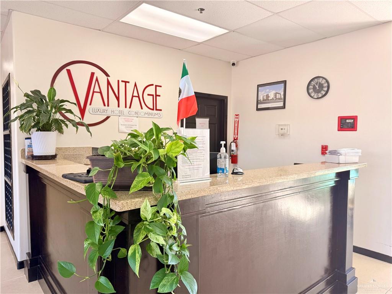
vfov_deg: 56.8
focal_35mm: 24
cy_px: 147
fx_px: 272
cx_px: 196
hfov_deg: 71.6
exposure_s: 1/120
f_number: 1.78
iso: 80
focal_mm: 6.76
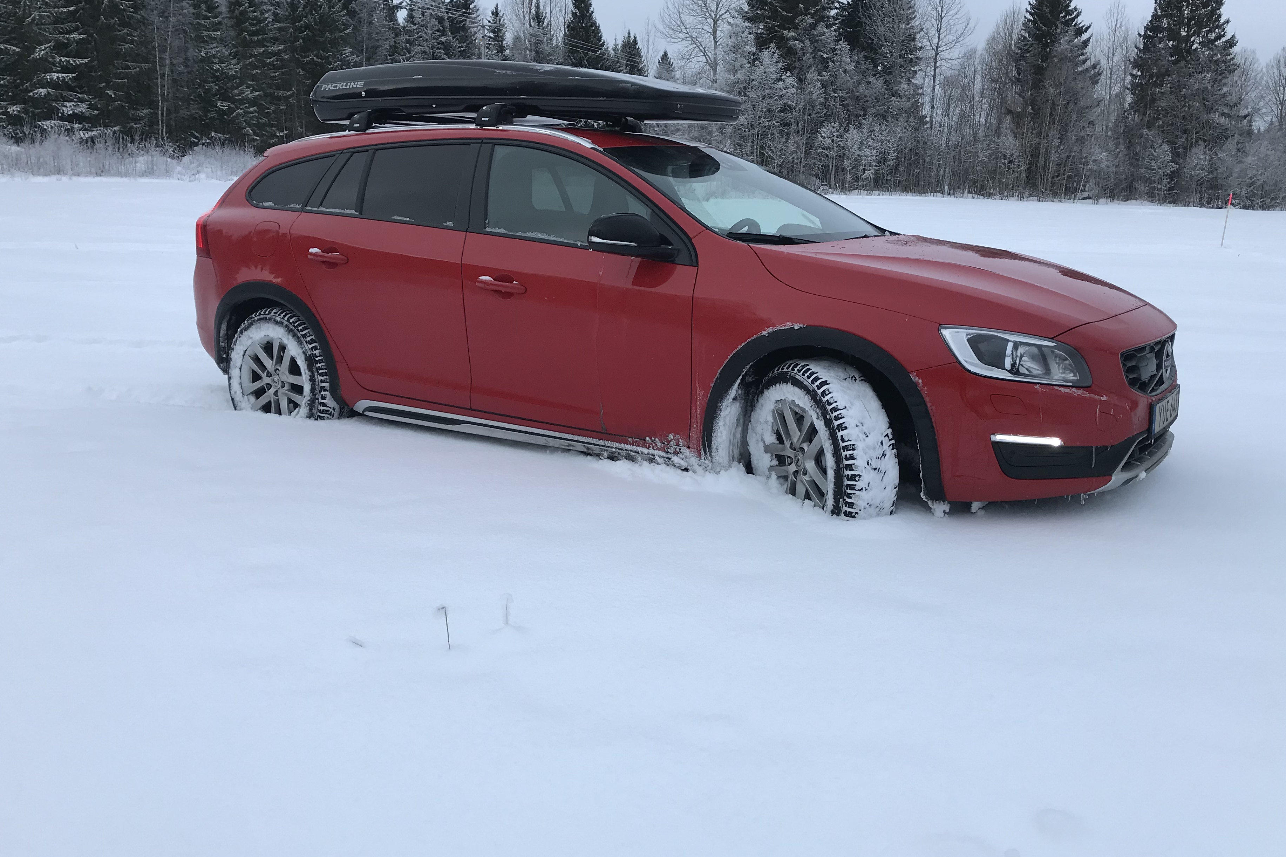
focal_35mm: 32
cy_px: 405
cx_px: 679
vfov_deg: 41.1
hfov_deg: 58.7
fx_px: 1143
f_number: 1.8
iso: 20
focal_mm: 3.99
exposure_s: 1/570
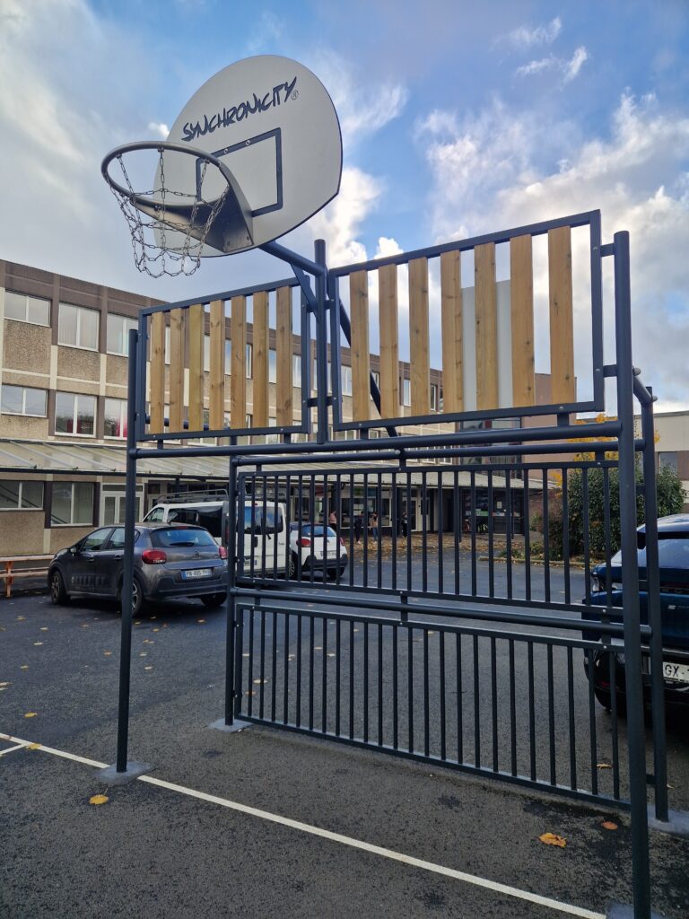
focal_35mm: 23
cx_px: 344
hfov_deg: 58.9
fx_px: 610
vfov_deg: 73.9
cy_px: 460
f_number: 1.8
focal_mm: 5.4
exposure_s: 1/702
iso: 50
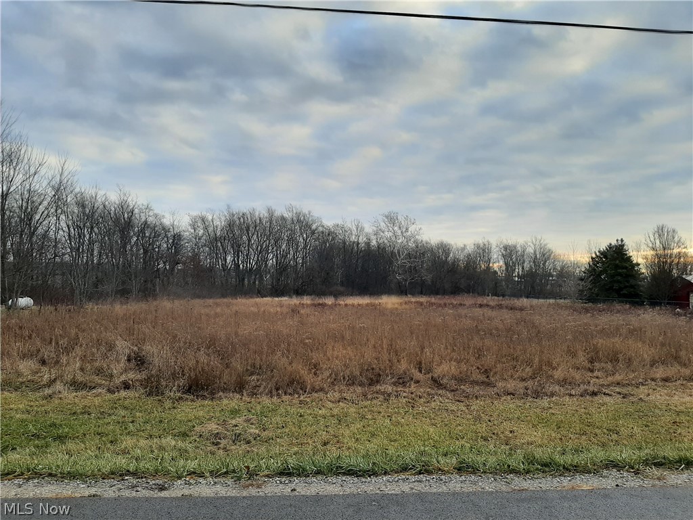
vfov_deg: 53.1
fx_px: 521
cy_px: 260
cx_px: 346
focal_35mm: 26
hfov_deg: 67.3
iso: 40
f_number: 1.7
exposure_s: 1/478
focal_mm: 3.93
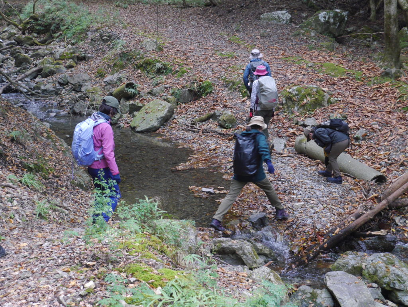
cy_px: 154
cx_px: 204
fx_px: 708
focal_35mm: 60
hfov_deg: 32.2
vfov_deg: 24.4
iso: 1000
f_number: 5.4
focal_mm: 30
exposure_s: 1/125
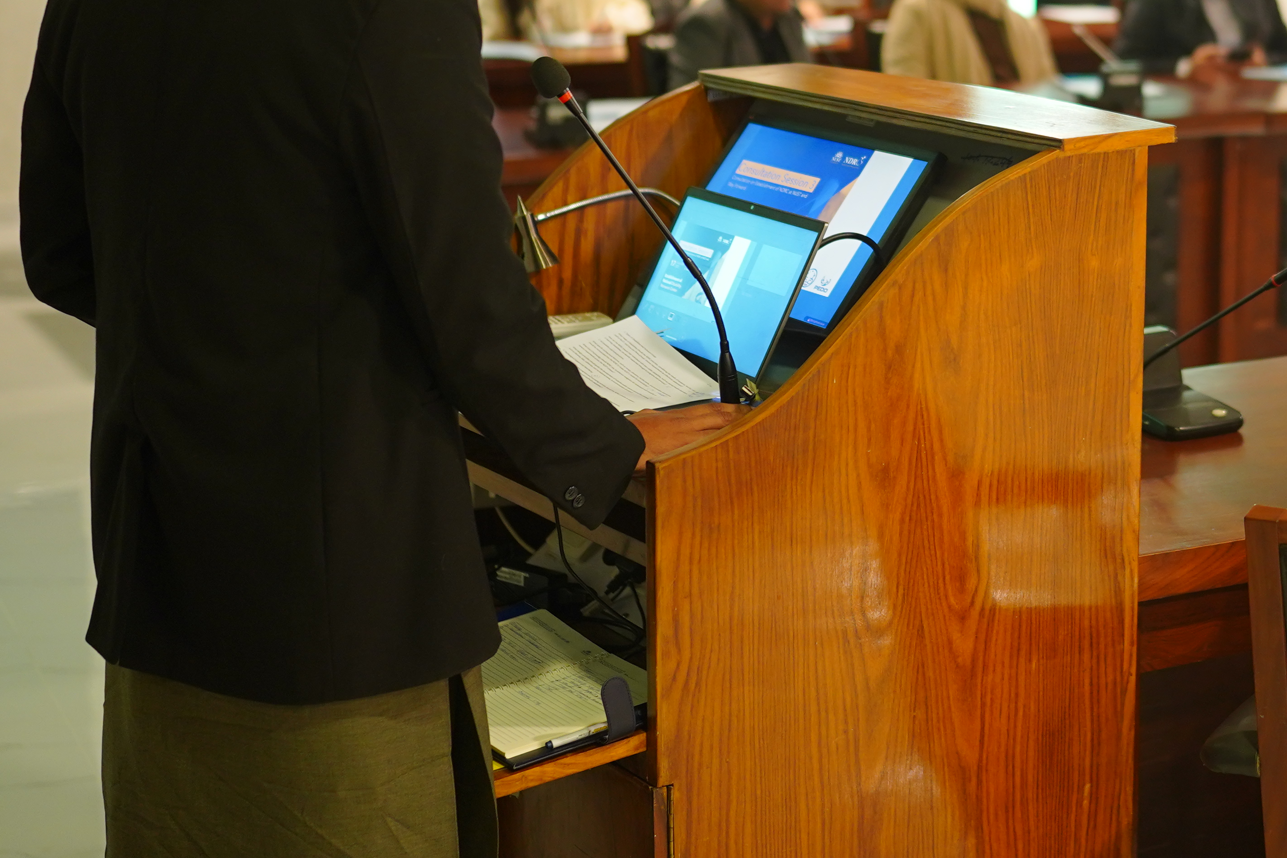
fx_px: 2645
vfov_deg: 18.0
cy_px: 20
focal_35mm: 74
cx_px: 1137
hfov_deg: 26.5
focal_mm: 35
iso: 800
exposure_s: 1/100
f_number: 1.4
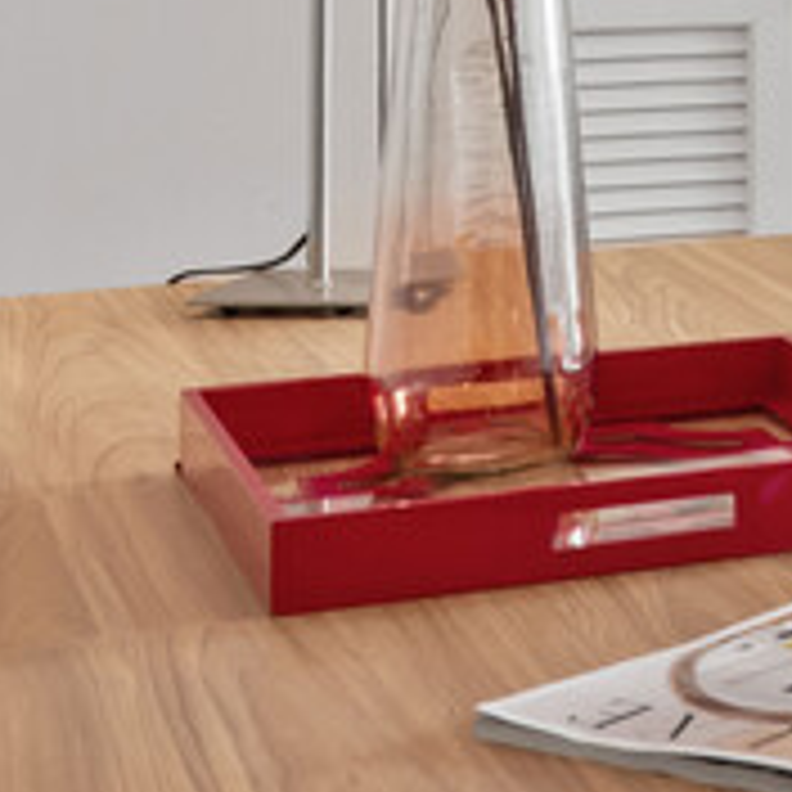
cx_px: 1667
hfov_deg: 12.8
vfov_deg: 14.2
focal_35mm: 116
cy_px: -342
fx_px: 3003
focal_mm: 16
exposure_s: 1/1.67
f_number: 8
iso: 400
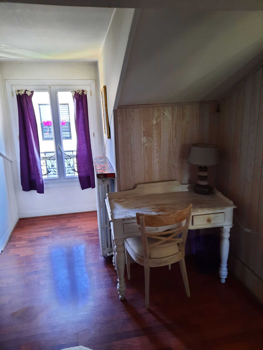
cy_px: 175
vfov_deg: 69.4
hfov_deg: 54.9
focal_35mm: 25
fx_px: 253
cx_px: 132
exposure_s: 1/25
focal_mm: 4.6
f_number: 2
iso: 320
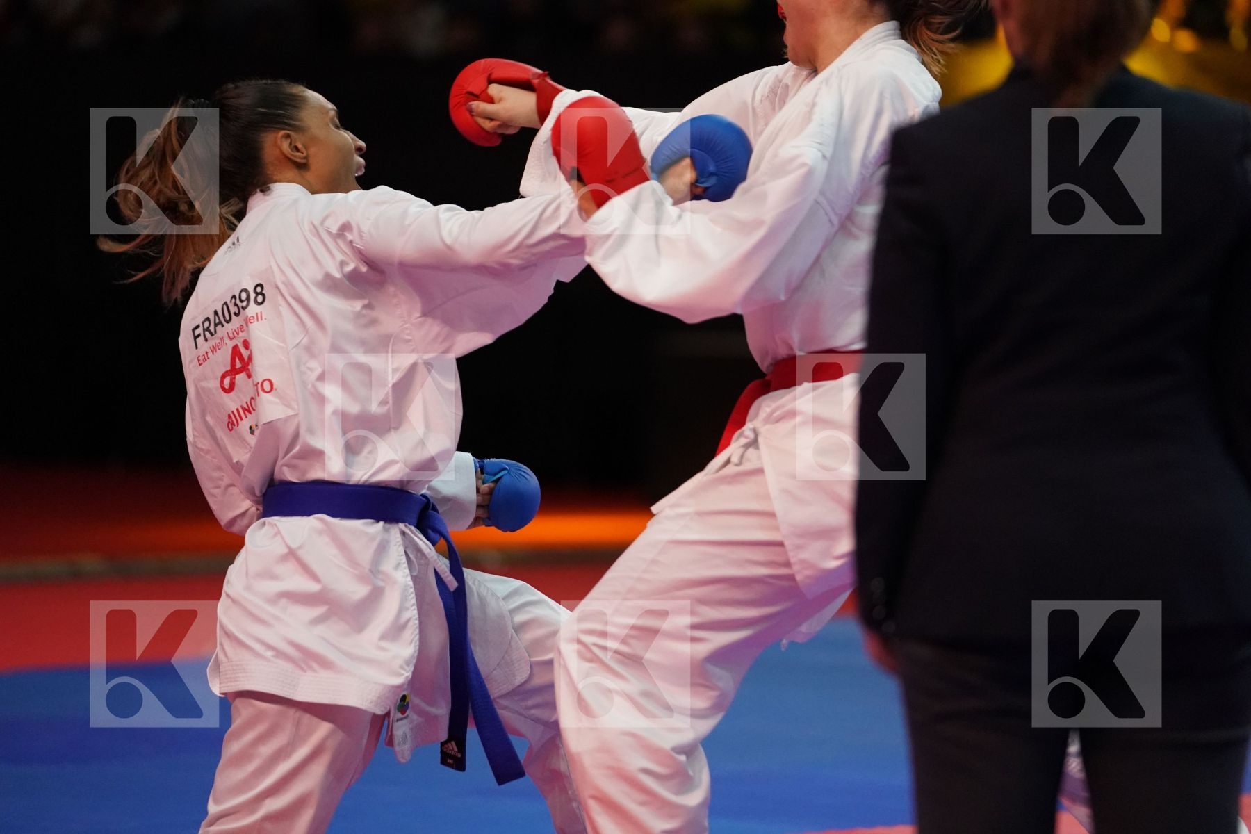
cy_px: 417
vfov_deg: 7.5
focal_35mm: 182
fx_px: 6324
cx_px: 626
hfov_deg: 11.3
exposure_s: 1/1000
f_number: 2.8
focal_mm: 182
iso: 6400
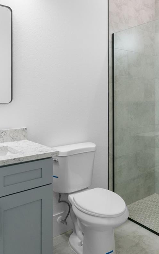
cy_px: 108
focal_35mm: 31
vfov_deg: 60.9
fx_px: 215
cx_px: 118
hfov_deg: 39.6
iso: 250
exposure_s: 1/15
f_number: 9
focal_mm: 10
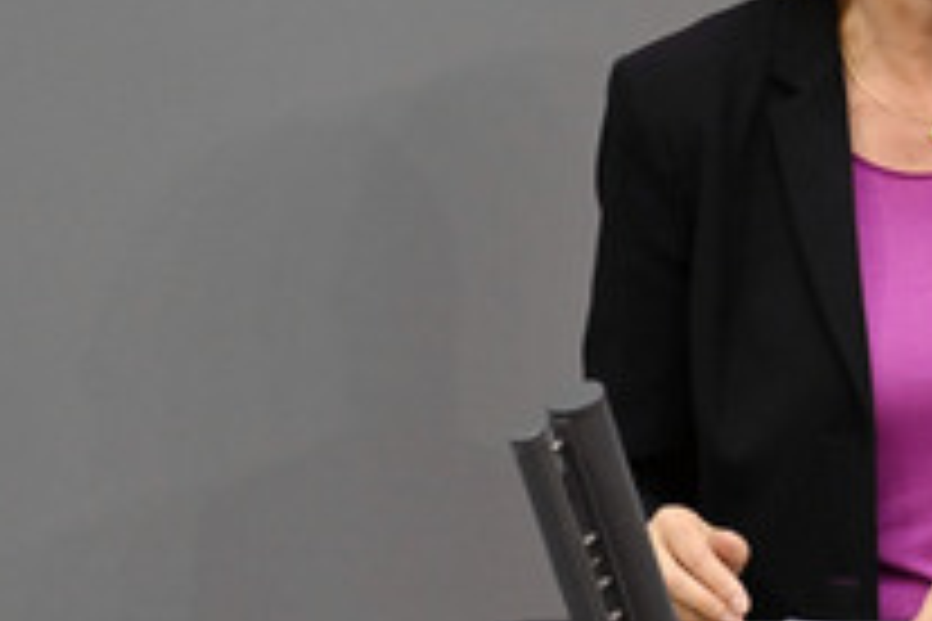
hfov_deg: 1.9
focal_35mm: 1090
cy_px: 252
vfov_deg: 1.3
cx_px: 997
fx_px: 28217
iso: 5000
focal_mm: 500
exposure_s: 1/250
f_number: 5.6
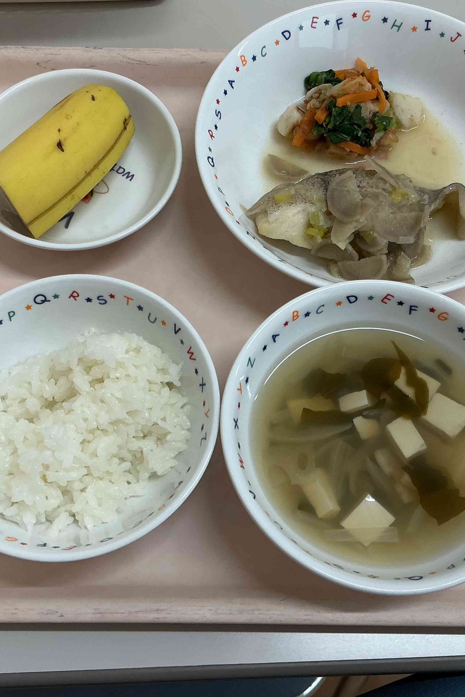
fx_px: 794
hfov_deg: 32.6
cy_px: 345
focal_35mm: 41
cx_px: 228
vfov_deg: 47.4
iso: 50
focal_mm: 3
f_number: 1.8
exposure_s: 1/120
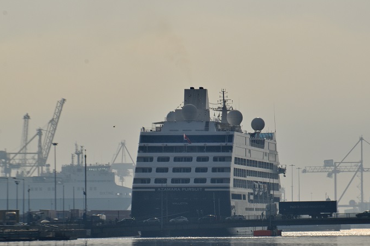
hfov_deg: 10.7
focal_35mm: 193
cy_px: 153
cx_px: 181
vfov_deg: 7.1
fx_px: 1980
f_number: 13
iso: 200
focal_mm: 85
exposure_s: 1/640
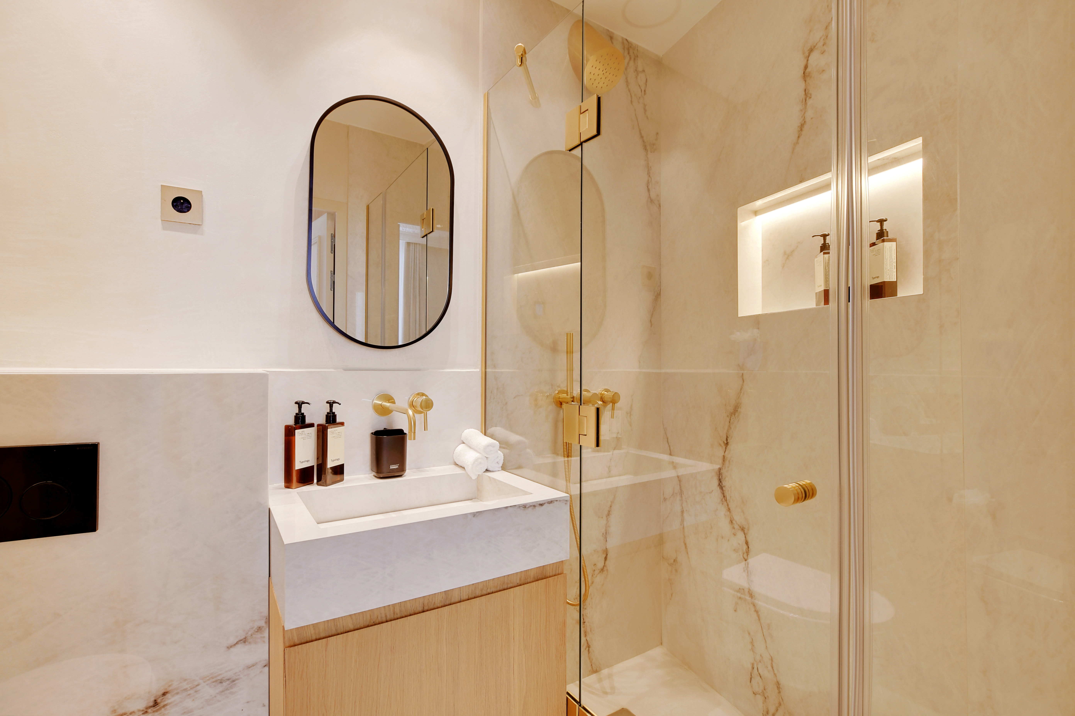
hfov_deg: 100.4
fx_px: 448
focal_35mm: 15
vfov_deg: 77.3
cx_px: 538
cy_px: 358
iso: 200
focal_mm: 10
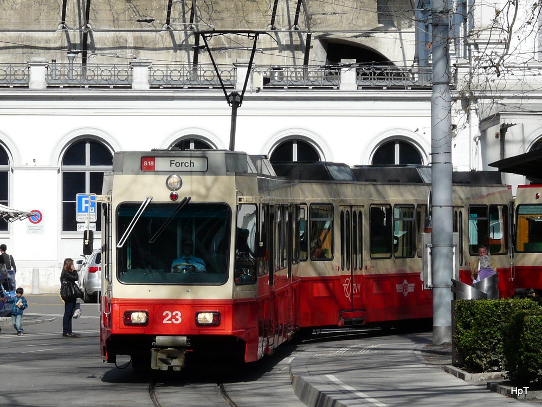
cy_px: 204
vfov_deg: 10.3
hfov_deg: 13.7
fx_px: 2256
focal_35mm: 144
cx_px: 271
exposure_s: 1/500
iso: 100
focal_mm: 23.7
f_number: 5.6
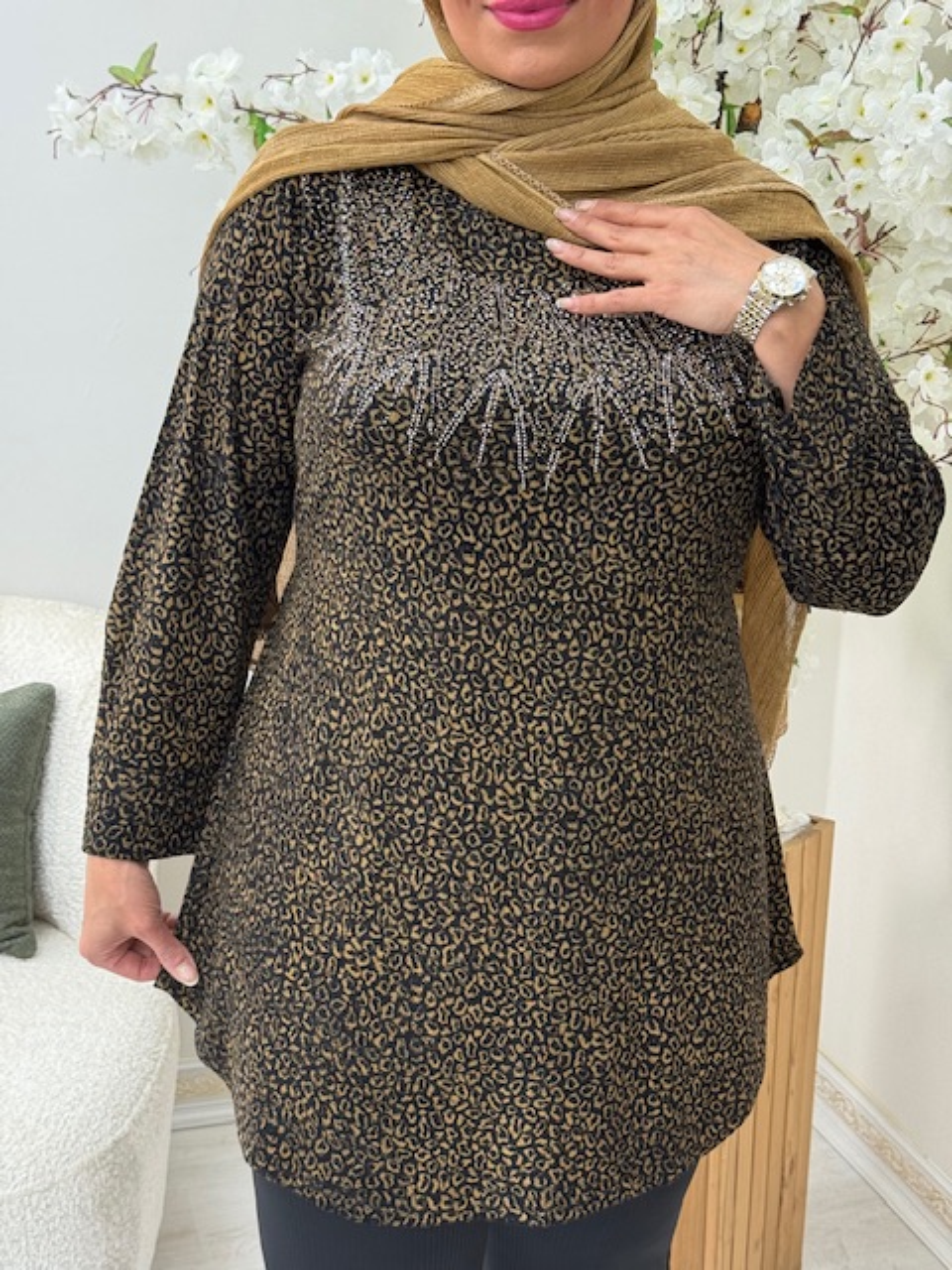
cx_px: 476
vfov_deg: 39.7
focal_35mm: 48
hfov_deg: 30.3
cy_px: 635
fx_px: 1760
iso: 64
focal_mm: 6.76
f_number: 1.78
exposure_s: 1/166
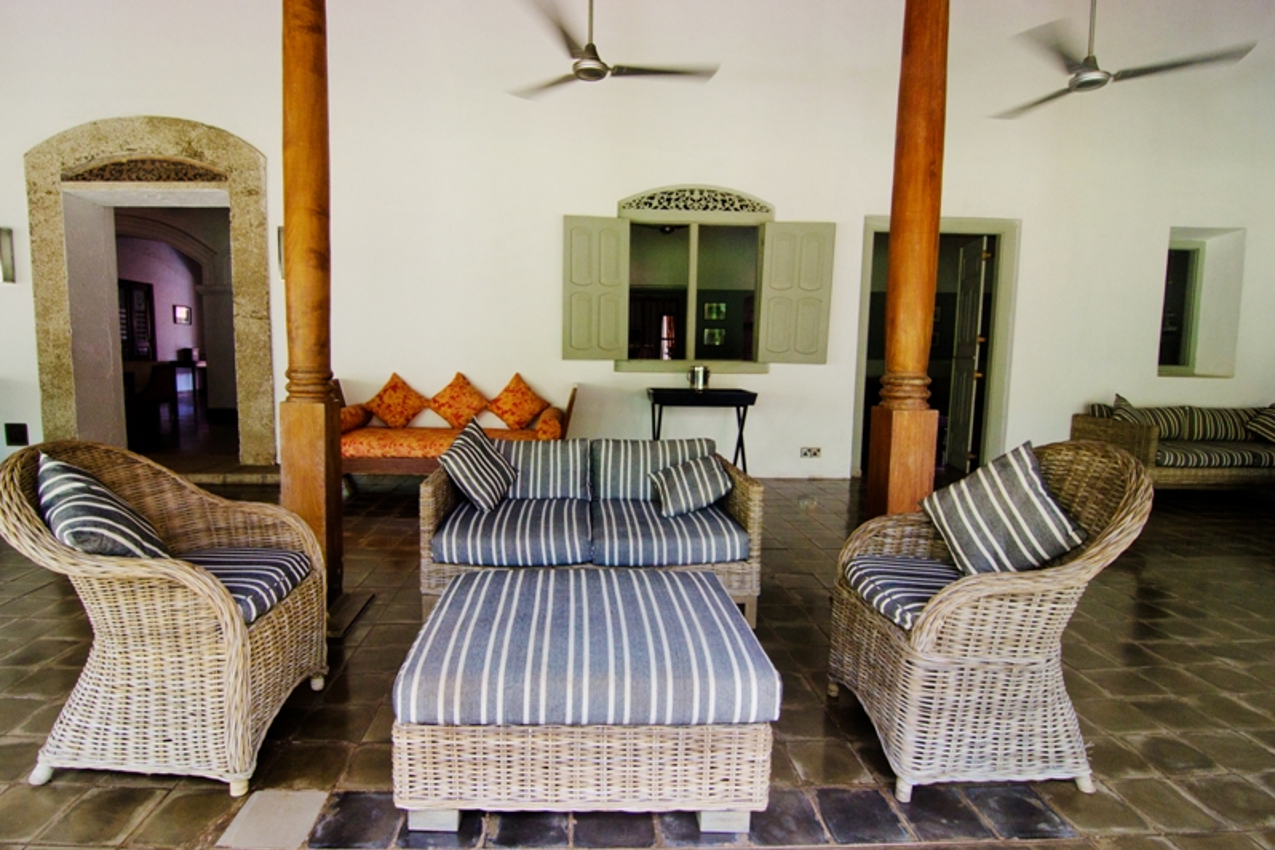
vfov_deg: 68.8
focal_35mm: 18
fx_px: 621
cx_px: 601
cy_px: 421
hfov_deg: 91.4
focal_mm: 11
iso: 800
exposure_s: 1/80
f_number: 8
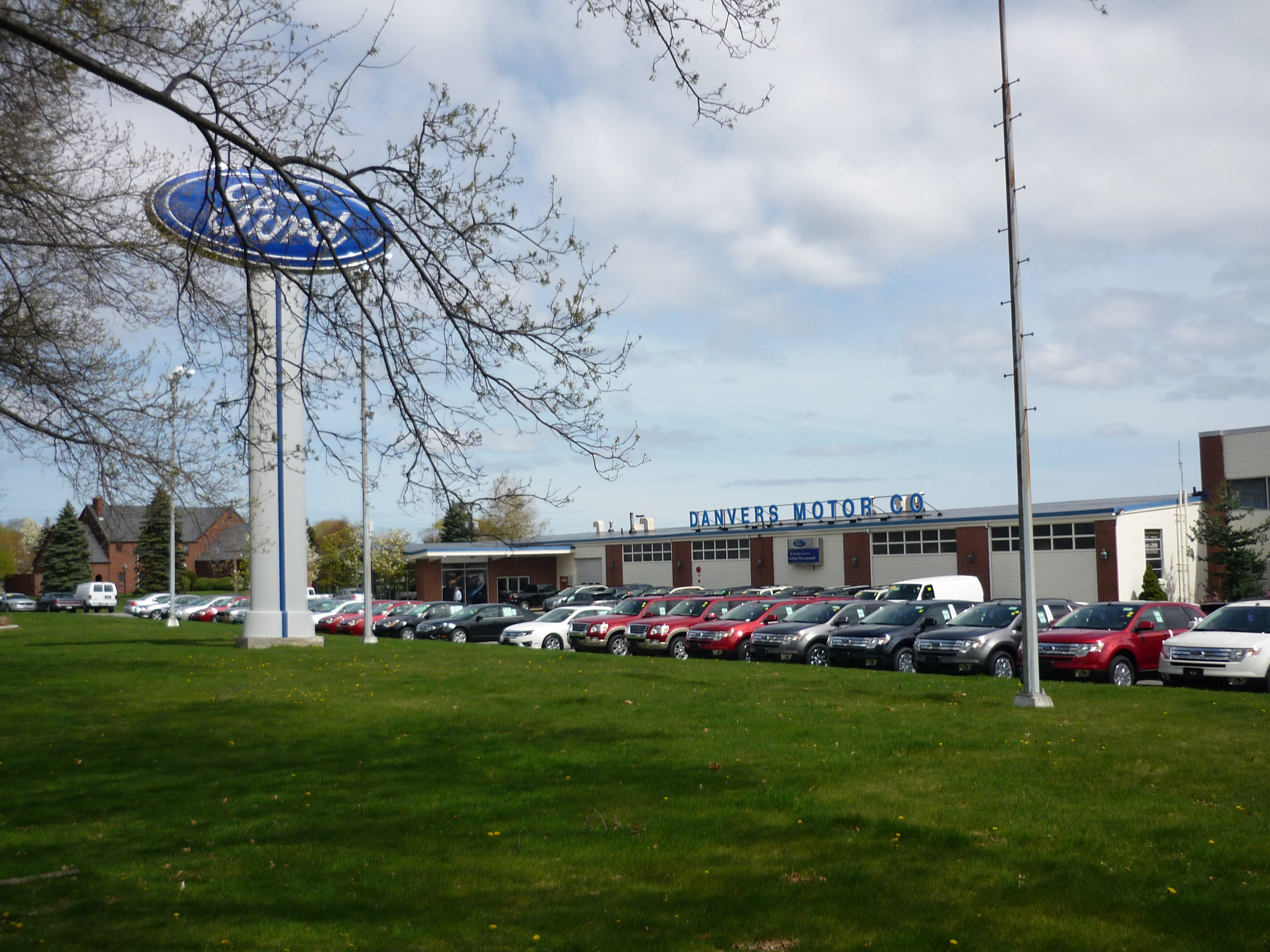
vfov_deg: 42.9
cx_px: 635
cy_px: 476
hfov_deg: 55.4
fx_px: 1211
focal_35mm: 33
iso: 100
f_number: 8
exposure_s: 1/250
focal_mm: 5.5
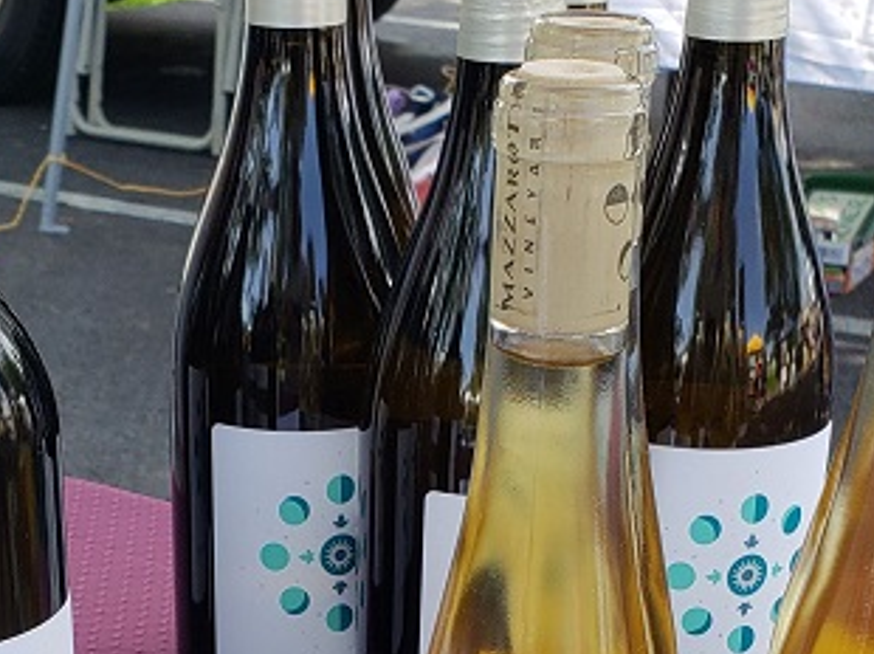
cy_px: 741
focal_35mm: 84
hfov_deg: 23.3
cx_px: 378
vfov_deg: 16.9
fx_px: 2119
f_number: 2.4
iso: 50
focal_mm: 4.3
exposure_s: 1/211
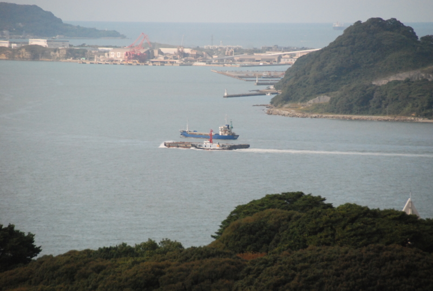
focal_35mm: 300
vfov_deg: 4.6
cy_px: 146
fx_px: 3616
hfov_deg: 6.9
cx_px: 216
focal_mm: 200
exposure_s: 1/2500
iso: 1600
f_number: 6.3
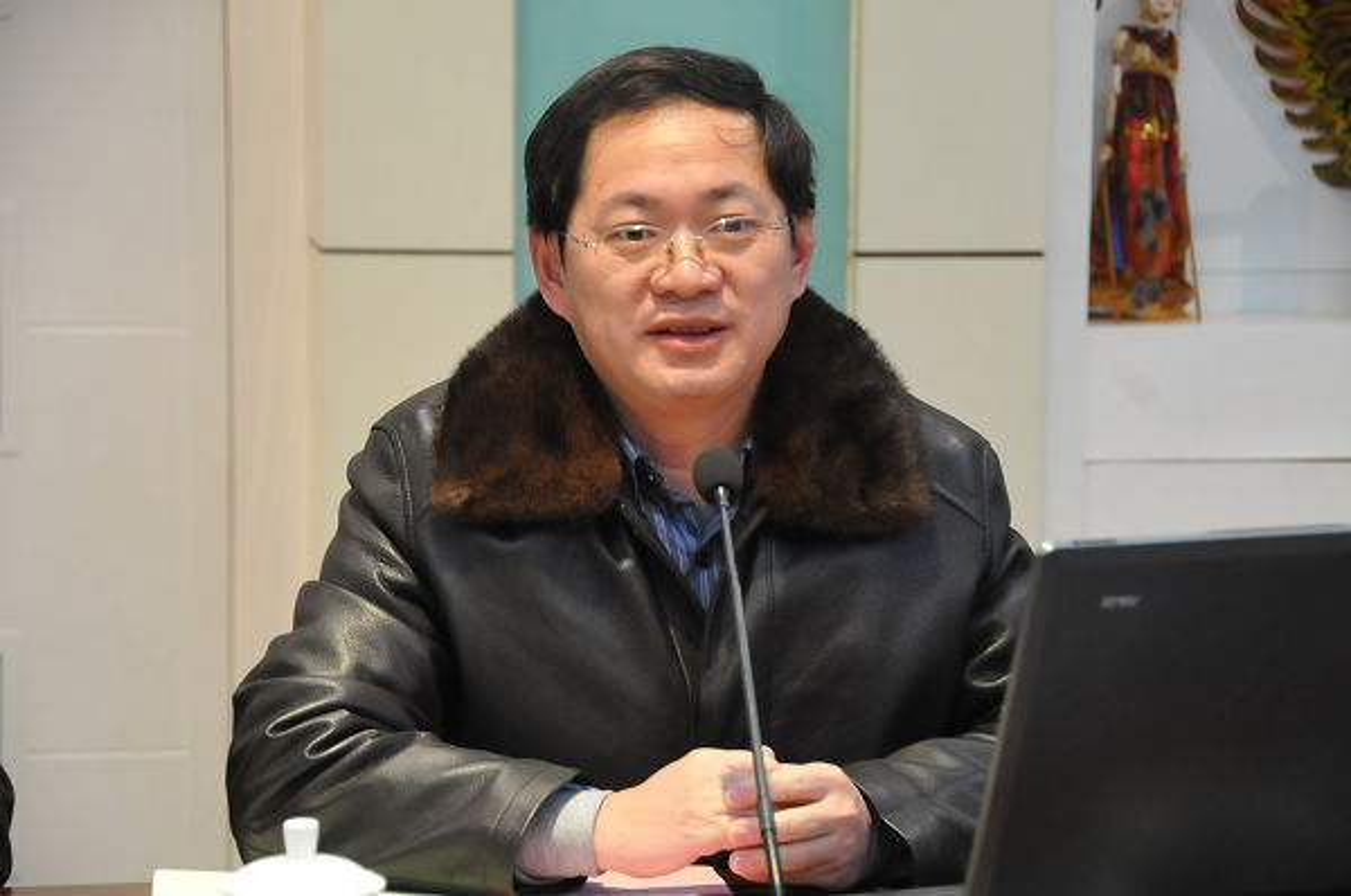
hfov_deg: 17.1
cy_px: 448
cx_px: 676
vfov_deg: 11.4
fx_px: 4496
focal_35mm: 120
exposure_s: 1/13
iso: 1600
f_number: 5
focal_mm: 80
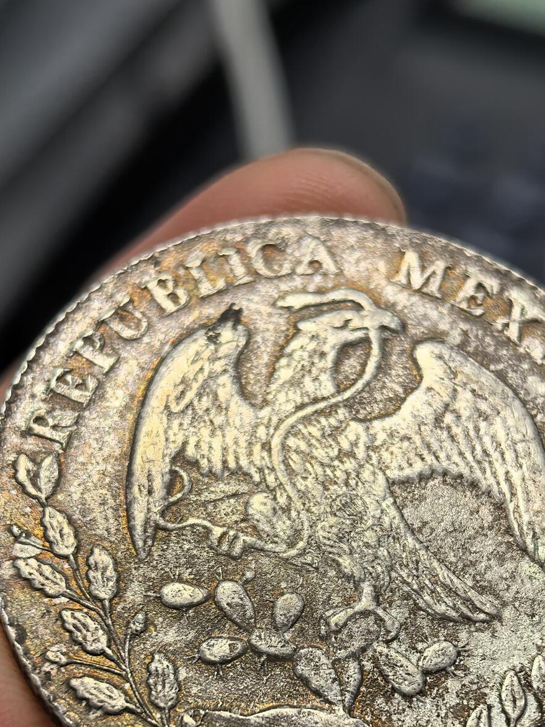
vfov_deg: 23.3
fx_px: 1743
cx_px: 318
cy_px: 547
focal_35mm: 83
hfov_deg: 17.8
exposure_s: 1/100
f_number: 2
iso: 80
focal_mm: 6.98
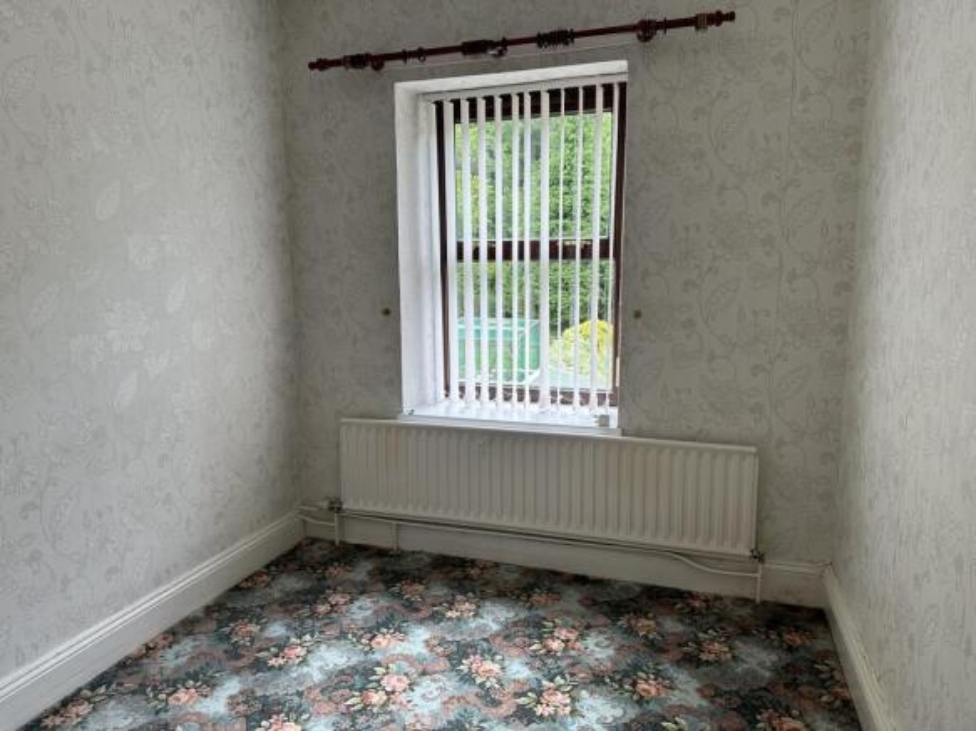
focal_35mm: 24
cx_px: 488
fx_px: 677
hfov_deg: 71.6
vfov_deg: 56.8
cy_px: 366
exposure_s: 1/188
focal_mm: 6.86
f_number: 1.78
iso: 80
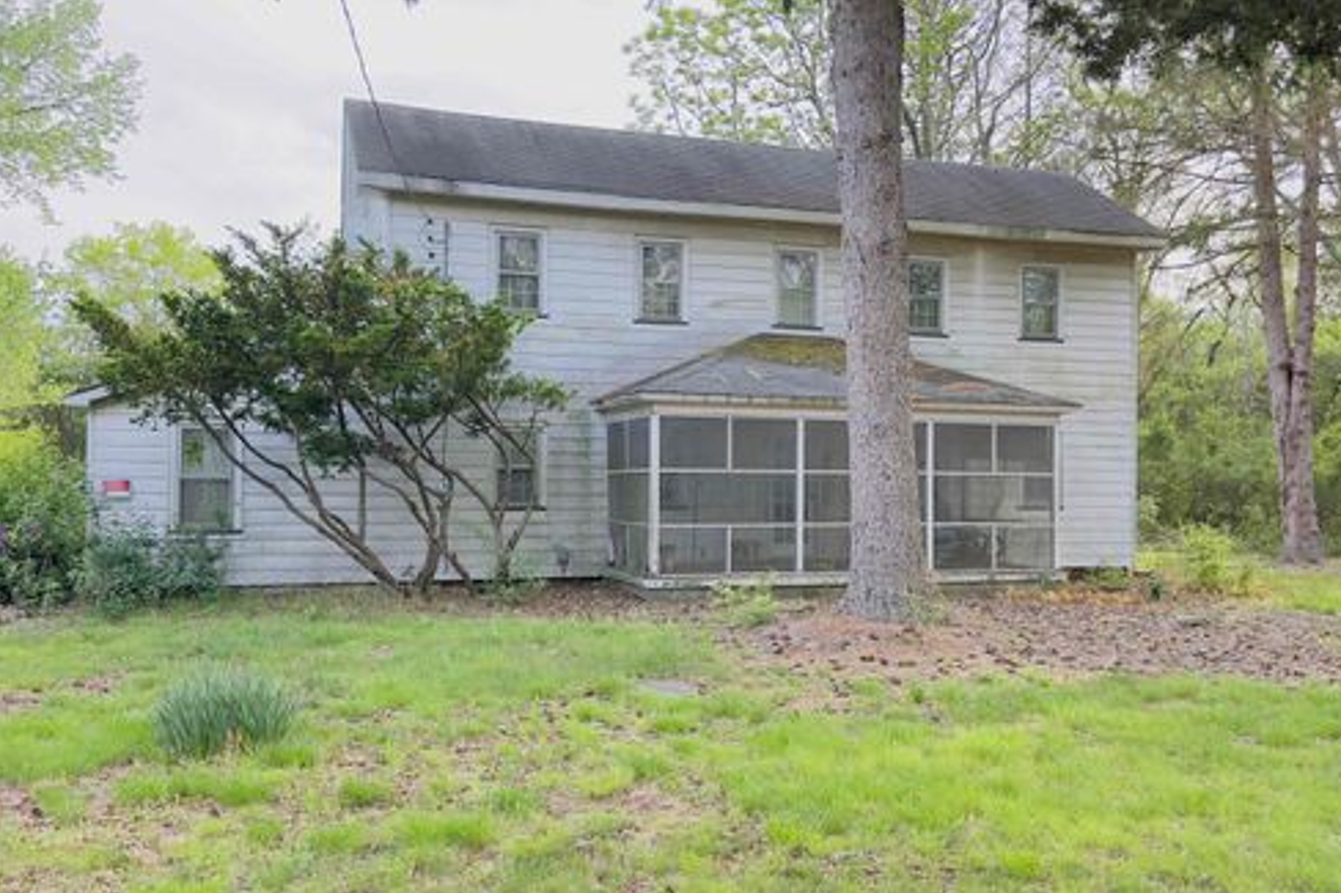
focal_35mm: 32
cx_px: 684
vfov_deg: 41.1
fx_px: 1192
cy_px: 468
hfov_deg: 58.7
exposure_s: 1/544
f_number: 1.78
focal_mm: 6.86
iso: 80
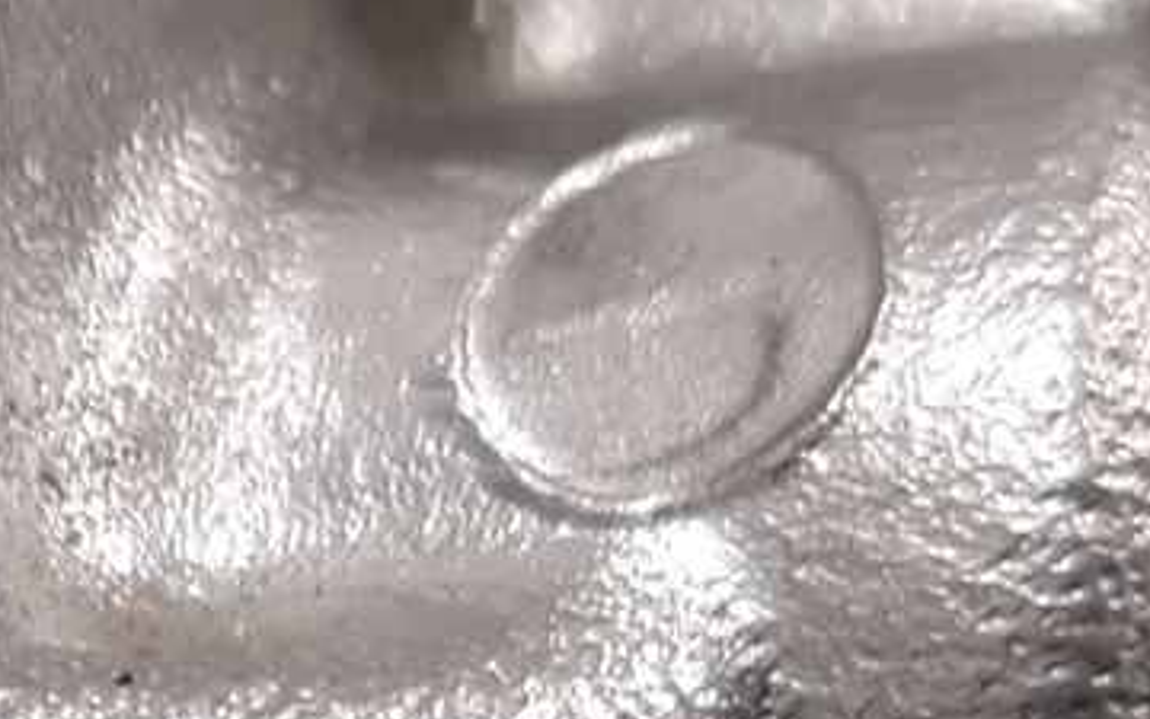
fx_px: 4921
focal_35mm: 157
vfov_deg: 8.2
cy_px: 968
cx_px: -757
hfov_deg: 12.4
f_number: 1.7
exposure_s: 1/50
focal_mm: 3.93
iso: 100
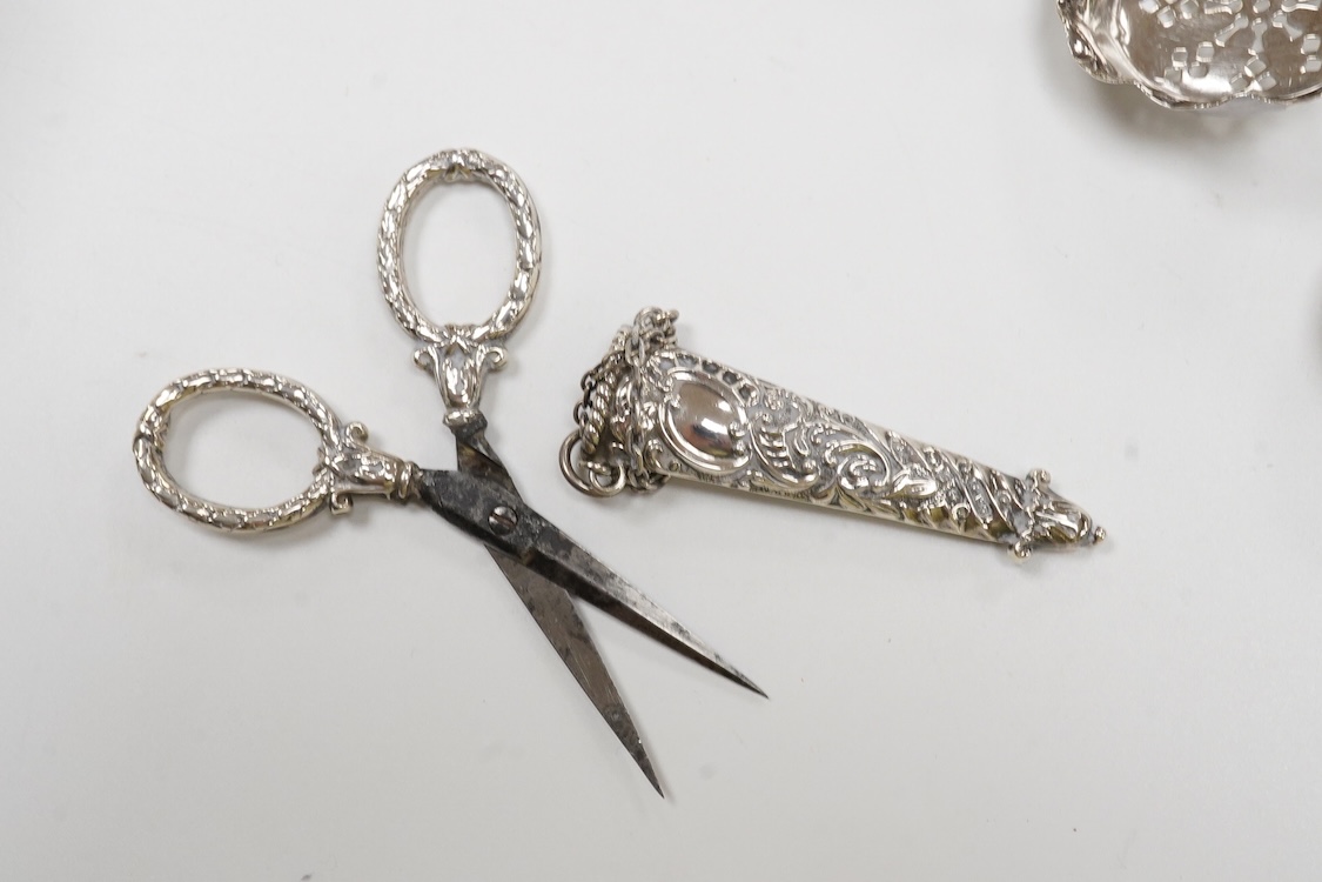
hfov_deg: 43.6
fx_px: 1652
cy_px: 441
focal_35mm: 45
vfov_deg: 29.9
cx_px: 661
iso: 2500
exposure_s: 1/100
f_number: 18
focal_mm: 30
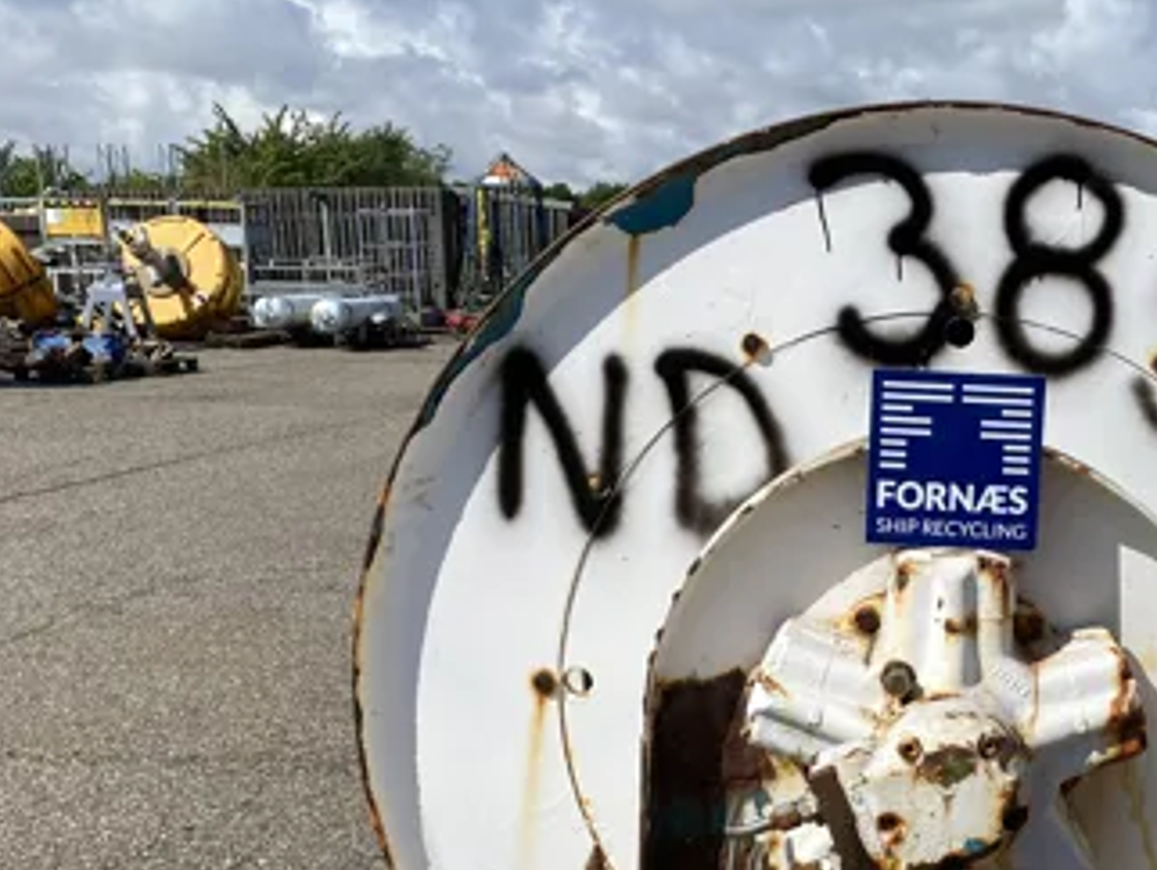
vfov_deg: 28.6
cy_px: 678
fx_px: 1672
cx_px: 938
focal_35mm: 50
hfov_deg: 36.7
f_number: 1.8
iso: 32
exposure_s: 1/5236
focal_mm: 4.25
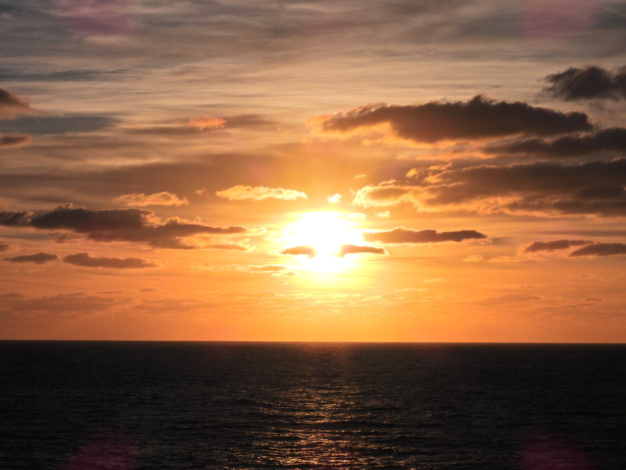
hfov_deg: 23.0
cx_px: 313
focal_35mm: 85
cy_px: 235
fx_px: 1537
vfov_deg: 17.4
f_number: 8
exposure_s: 1/2000
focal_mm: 15.2
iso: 100
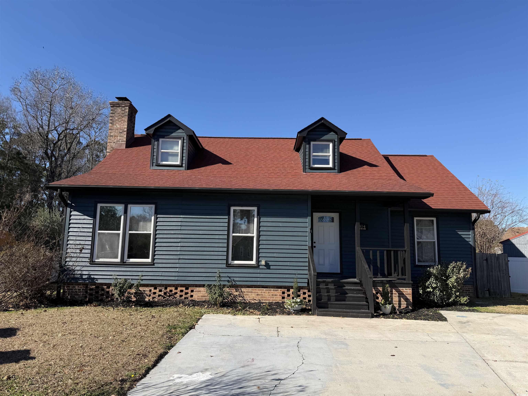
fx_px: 366
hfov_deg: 71.6
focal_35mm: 24
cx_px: 264
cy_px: 198
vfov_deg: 56.8
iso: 80
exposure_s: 1/3425
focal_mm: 6.76
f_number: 1.78
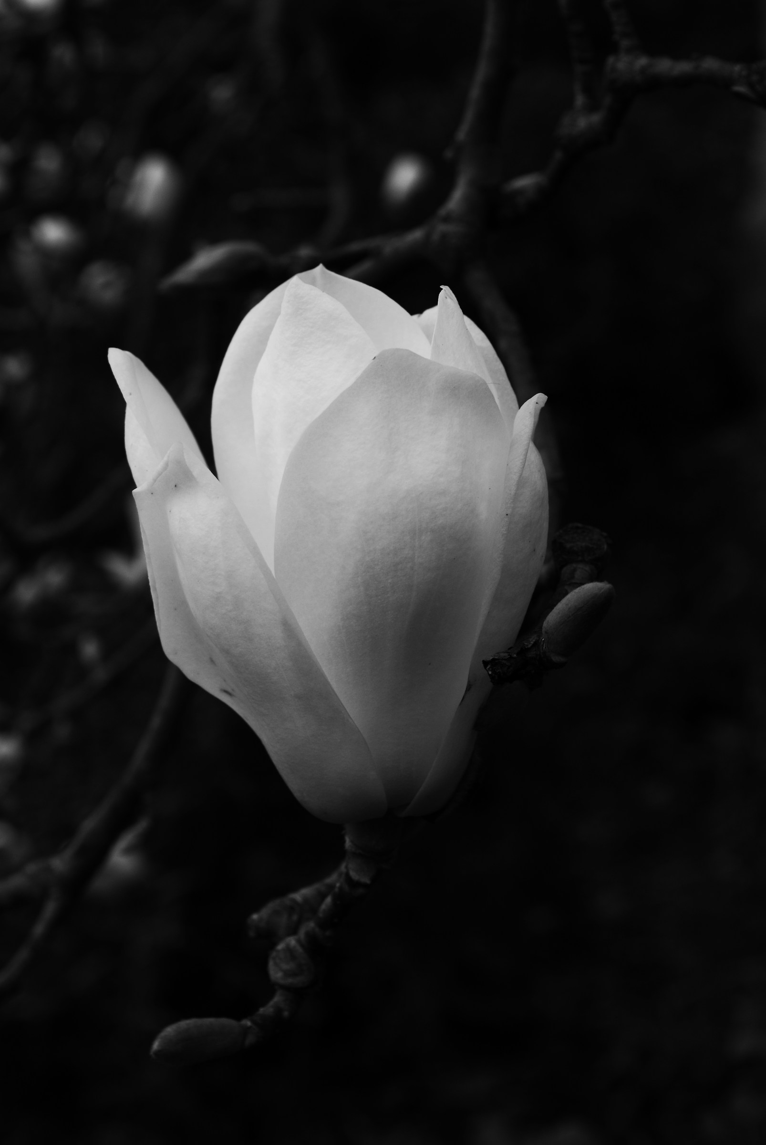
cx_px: 383
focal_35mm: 82
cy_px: 572
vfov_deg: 24.6
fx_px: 2626
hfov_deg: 16.6
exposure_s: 1/80
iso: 100
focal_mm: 55
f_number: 10
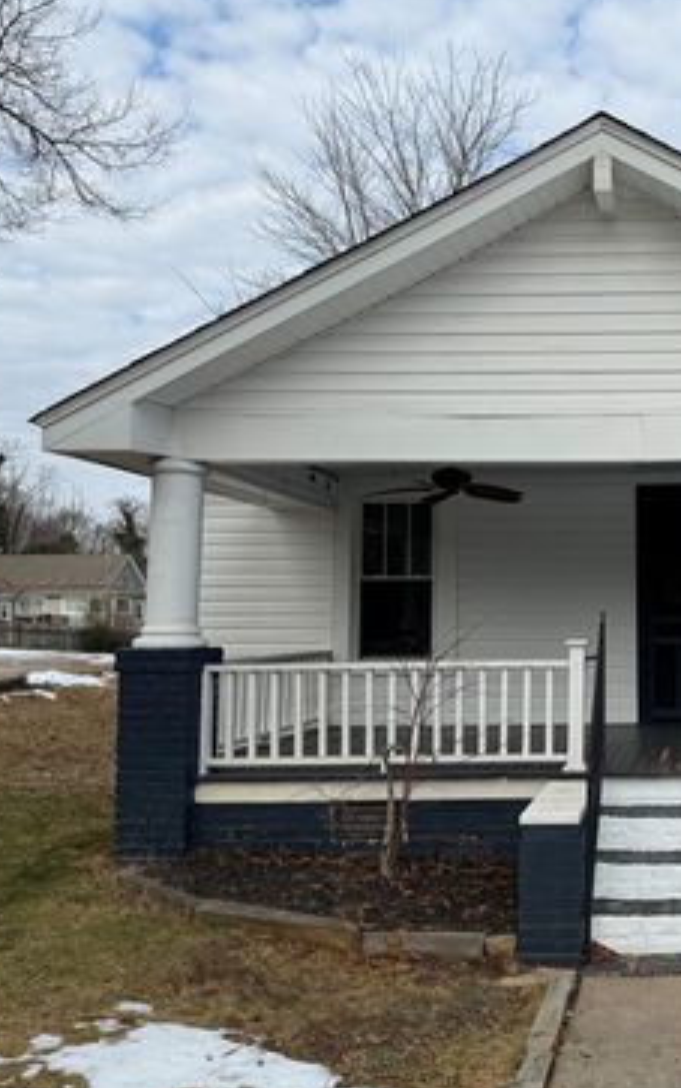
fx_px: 1039
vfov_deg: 55.3
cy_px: 541
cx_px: 657
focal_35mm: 35
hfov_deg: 33.6
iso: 80
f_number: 1.78
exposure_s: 1/3953
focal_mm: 6.76
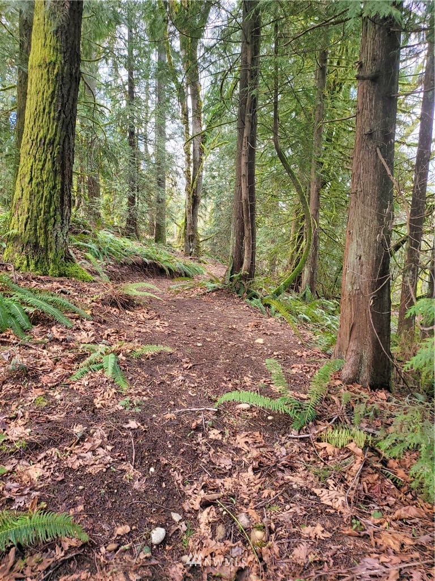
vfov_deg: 67.3
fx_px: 436
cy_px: 290
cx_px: 218
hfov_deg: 53.1
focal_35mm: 26
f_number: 1.8
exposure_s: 1/120
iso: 160
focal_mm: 5
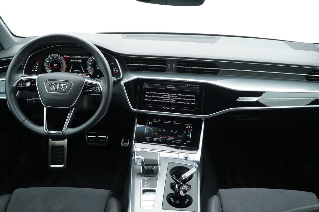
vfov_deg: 36.8
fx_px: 319
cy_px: 106
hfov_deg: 53.2
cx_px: 160
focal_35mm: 36
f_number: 6.3
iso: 3200
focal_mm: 24
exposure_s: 1/125
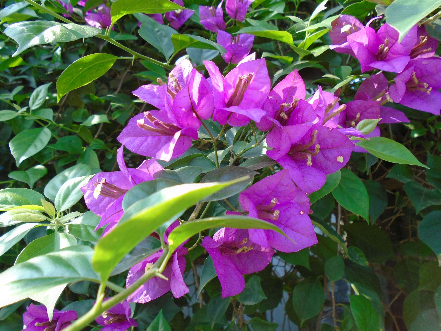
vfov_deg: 53.1
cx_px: 220
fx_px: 331
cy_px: 166
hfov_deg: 67.3
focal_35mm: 26
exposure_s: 1/200
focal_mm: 4.6
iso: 100
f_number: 3.2
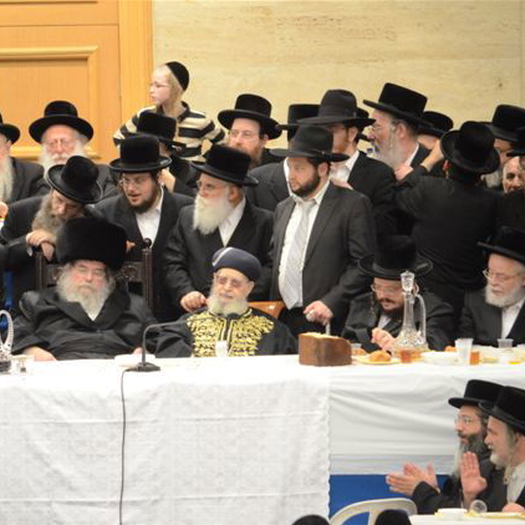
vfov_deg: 4.1
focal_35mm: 425
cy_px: 262
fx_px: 7292
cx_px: 185
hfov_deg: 4.1
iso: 3200
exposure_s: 1/80
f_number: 5.3
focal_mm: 220
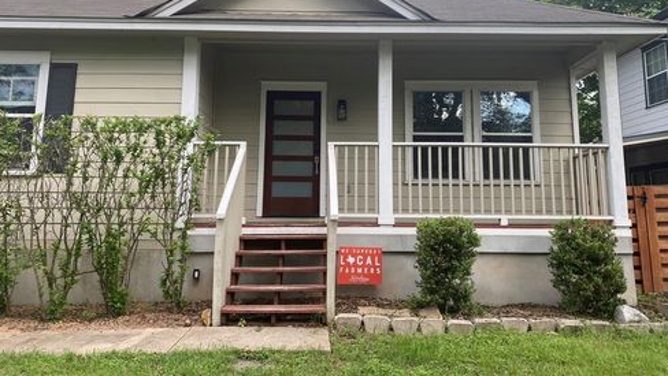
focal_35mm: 29
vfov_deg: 40.0
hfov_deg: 66.0
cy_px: 142
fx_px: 514
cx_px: 341
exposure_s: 1/369
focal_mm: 4.25
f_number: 1.8
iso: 32
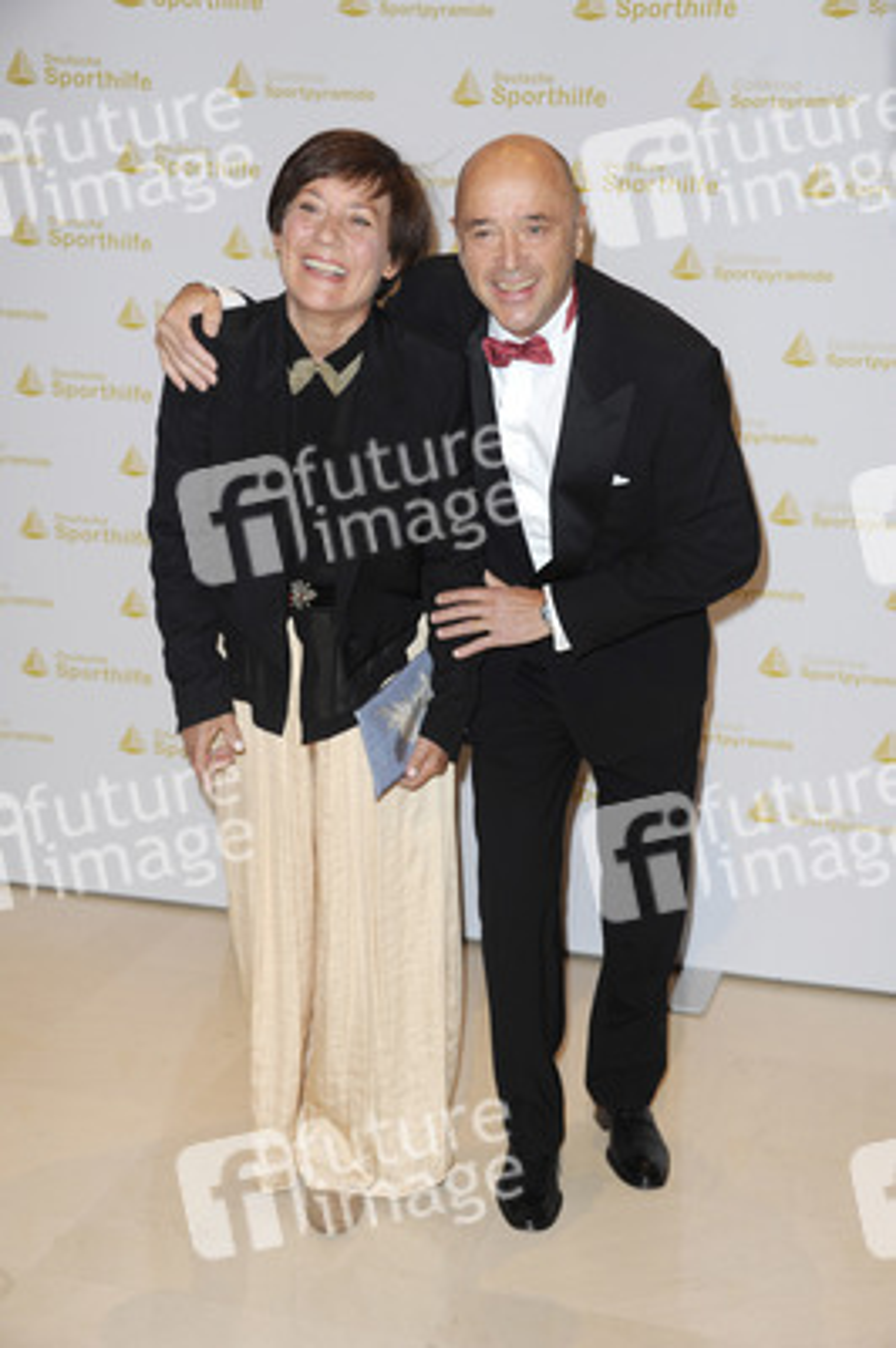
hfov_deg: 24.2
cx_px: 448
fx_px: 2094
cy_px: 674
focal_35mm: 56
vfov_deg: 35.7
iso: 800
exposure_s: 1/160
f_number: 5.6
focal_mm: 56
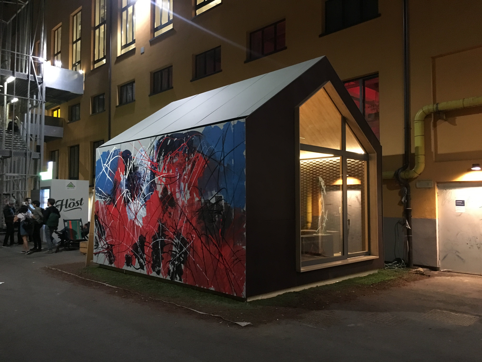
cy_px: 181
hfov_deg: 61.7
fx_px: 404
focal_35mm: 29
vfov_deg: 48.2
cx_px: 241
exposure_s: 1/17
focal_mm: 4.15
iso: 320
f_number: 2.2
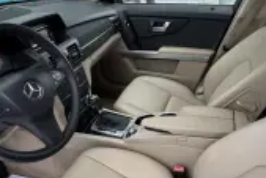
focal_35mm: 31
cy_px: 104
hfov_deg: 60.2
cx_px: 129
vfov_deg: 42.3
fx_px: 229
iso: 100
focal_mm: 2.22
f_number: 2.2
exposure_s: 1/99
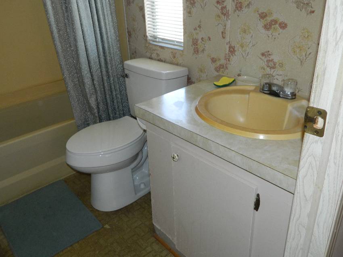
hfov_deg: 58.4
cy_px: 128
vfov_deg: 45.4
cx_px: 172
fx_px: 307
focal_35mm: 31
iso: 200
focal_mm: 5.6
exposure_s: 1/30
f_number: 3.2
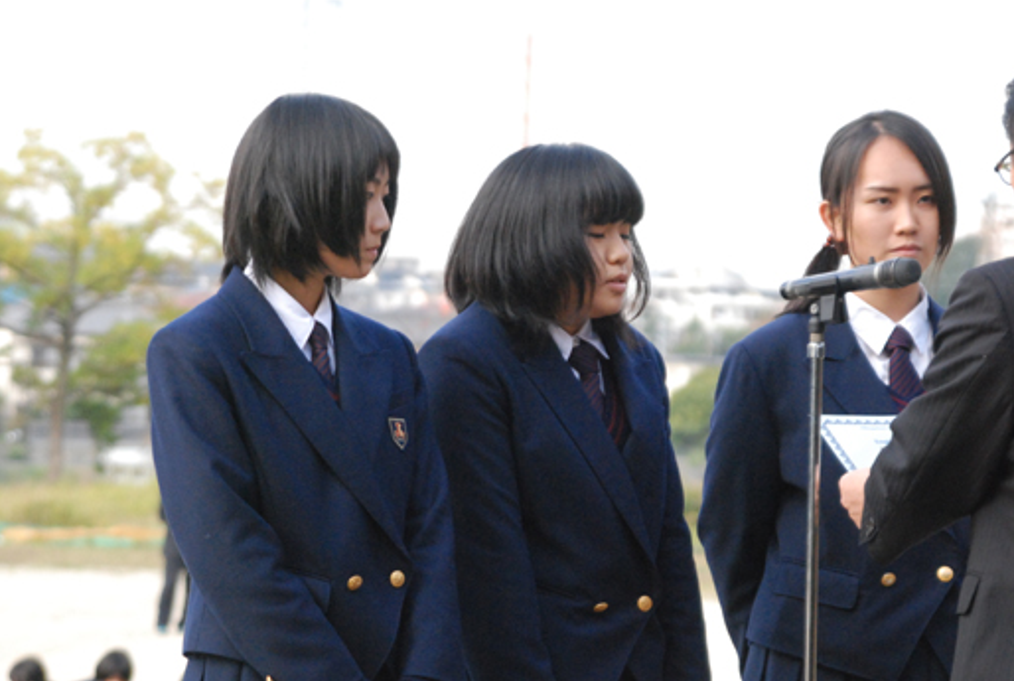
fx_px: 4939
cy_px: 336
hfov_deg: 11.7
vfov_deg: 7.9
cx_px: 544
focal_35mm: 175
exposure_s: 1/640
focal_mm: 100
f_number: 5.6
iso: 1600
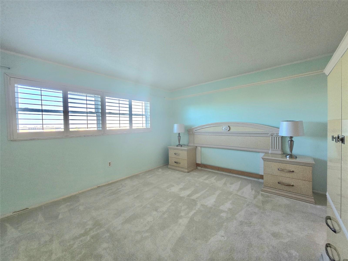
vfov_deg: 89.9
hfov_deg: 106.2
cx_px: 174
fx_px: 131
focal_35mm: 13
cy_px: 130
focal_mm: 2.2
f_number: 2.2
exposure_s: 1/60.2
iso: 100
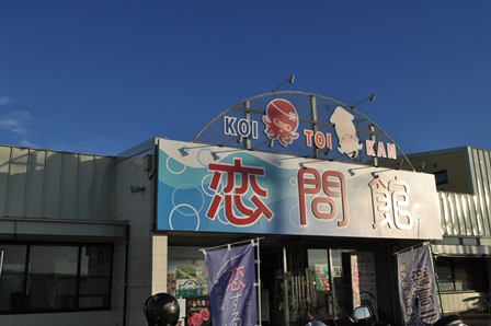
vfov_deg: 39.9
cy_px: 163
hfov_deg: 57.3
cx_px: 246
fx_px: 450
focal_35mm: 33
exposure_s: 1/800
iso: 400
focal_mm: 22
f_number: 14
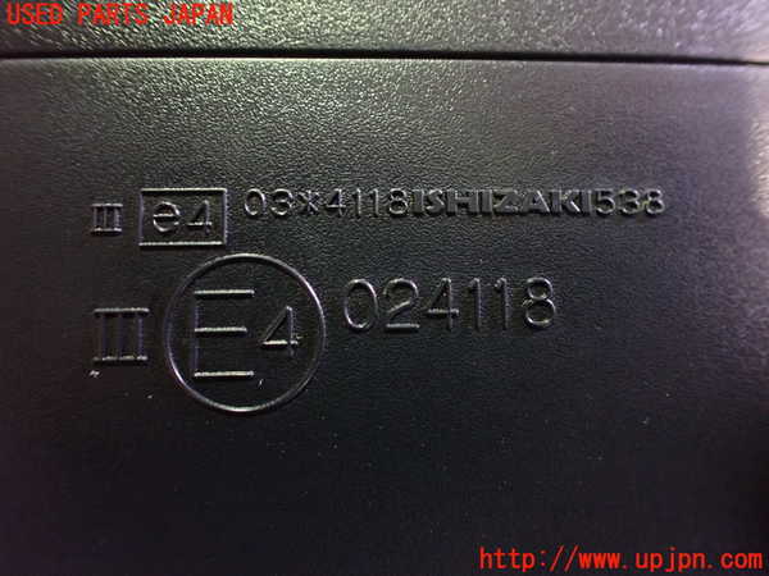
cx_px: 384
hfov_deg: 60.0
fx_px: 666
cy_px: 288
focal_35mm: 30
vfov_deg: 46.8
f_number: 2.3
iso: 1250
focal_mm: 5.4
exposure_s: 1/30
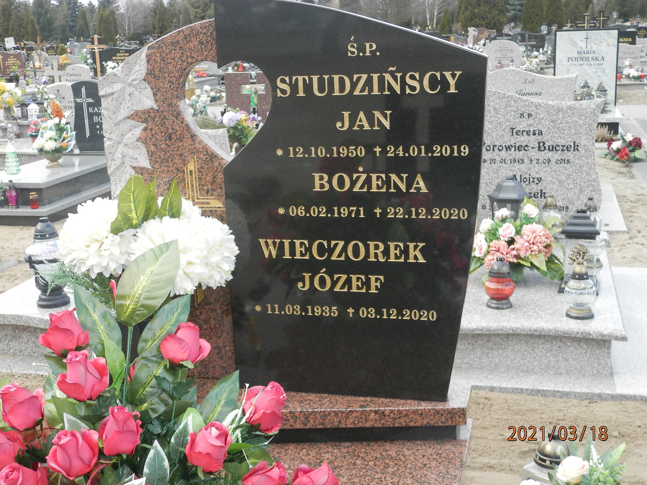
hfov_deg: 41.2
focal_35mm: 46
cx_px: 324
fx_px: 860
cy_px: 242
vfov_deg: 31.5
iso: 80
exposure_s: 1/100
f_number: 3.6
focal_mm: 8.2
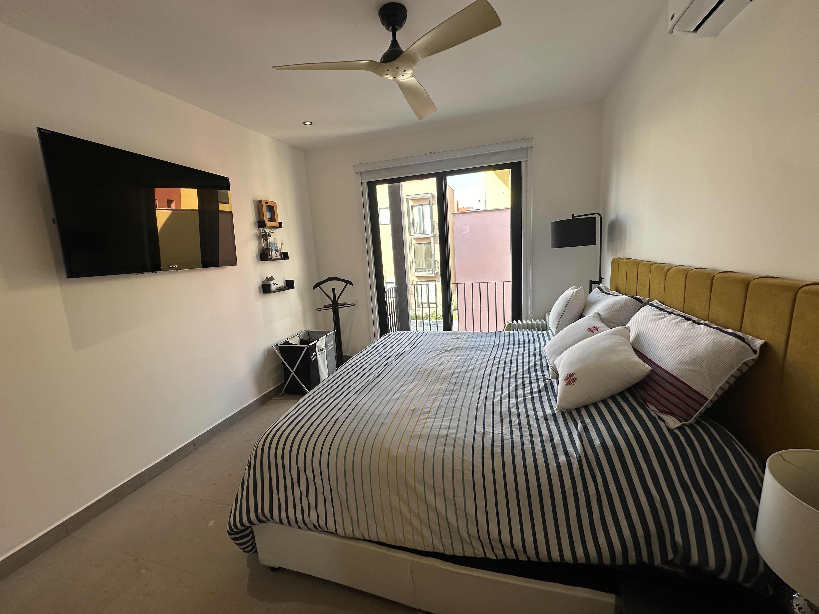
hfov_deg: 102.1
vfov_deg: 85.7
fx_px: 331
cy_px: 307
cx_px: 410
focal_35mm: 14
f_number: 2.2
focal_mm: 2.22
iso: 40
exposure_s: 1/116
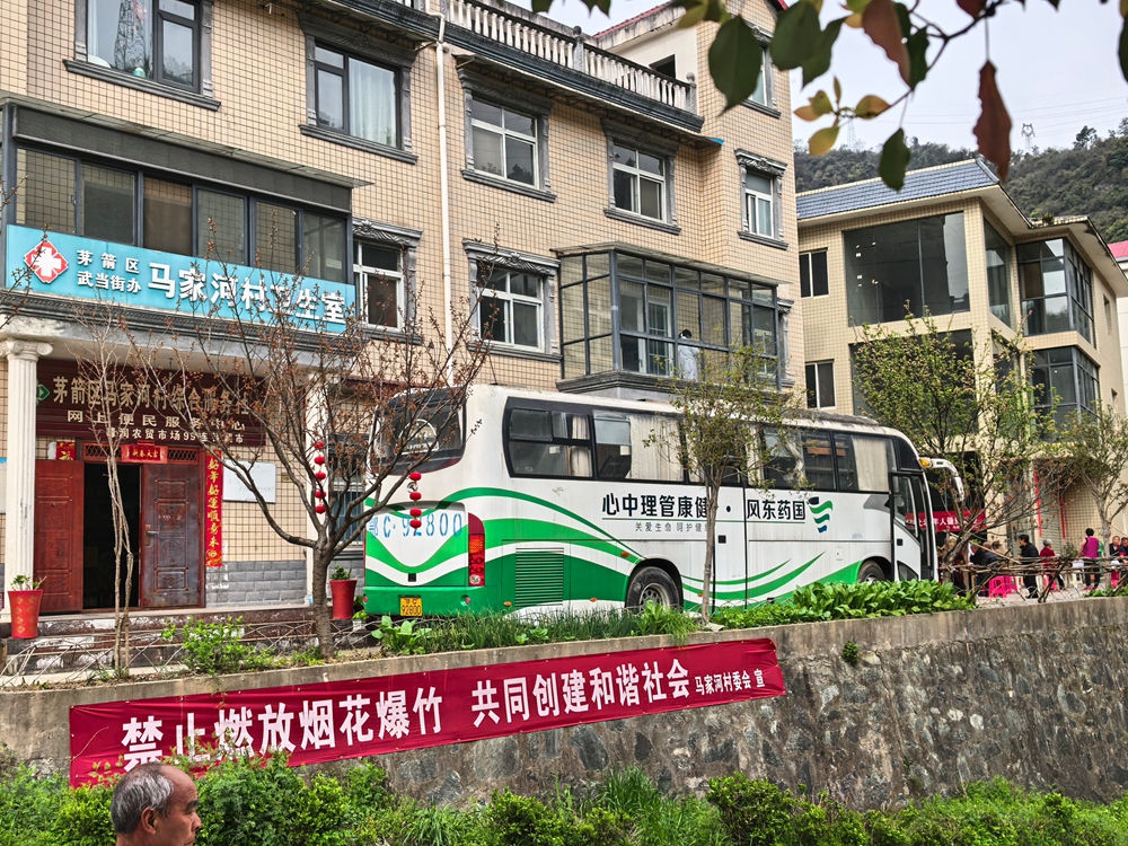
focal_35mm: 38
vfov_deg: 37.7
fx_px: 1238
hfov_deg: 49.0
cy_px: 423
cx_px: 564
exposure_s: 1/1522
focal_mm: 8.5
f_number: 2
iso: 50
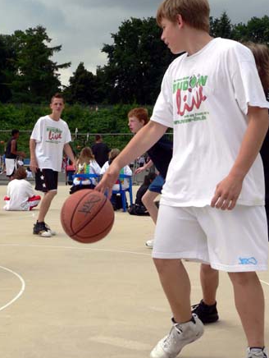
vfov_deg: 29.4
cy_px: 181
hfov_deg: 22.3
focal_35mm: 66
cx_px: 131
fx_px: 683
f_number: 4
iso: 80
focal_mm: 10.6
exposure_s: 1/800
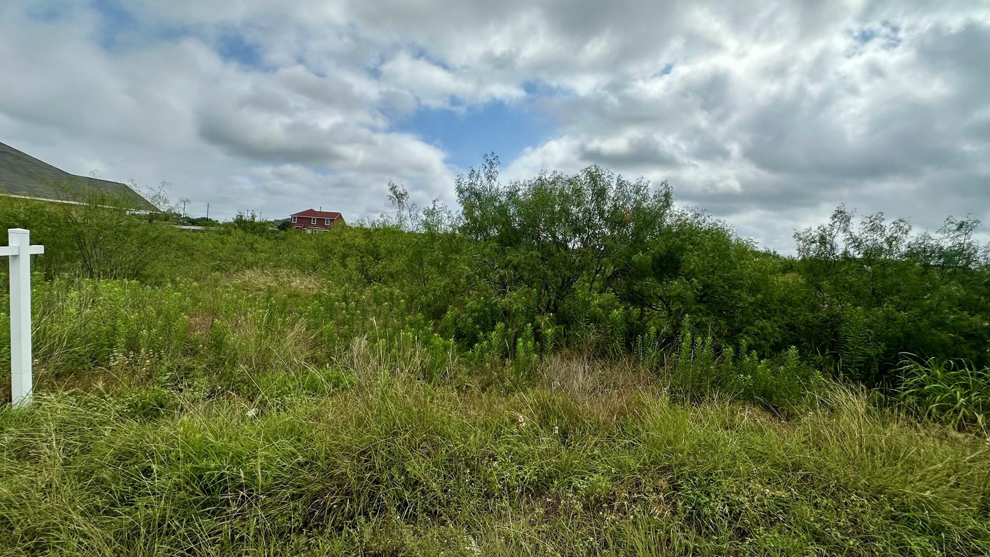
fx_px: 420
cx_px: 510
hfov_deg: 99.3
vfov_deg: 67.0
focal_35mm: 16
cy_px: 264
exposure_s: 1/3401
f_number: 2.2
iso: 40
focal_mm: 2.22
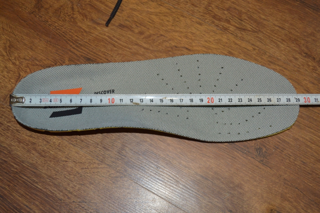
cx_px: 160
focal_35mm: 42
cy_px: 106
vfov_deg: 31.8
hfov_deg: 46.4
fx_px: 373
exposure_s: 1/30
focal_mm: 28
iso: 800
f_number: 4.5
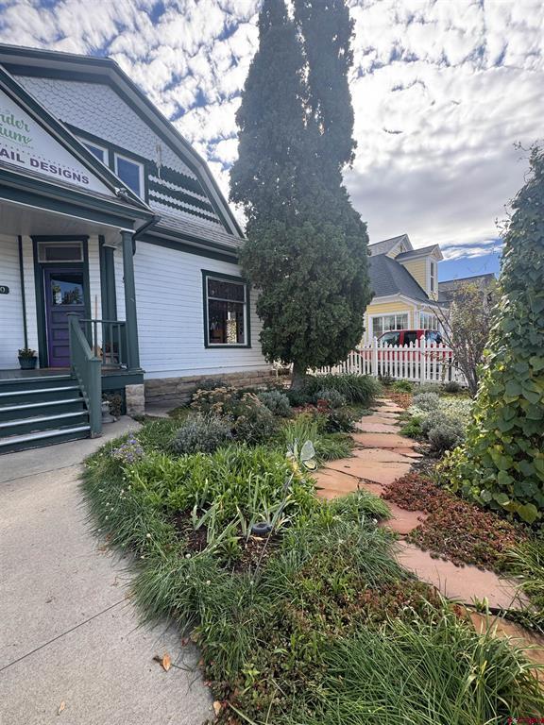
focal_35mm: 14
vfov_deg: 102.1
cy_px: 362
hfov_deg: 85.7
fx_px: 293
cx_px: 272
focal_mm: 2.22
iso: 40
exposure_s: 1/357
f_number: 2.2
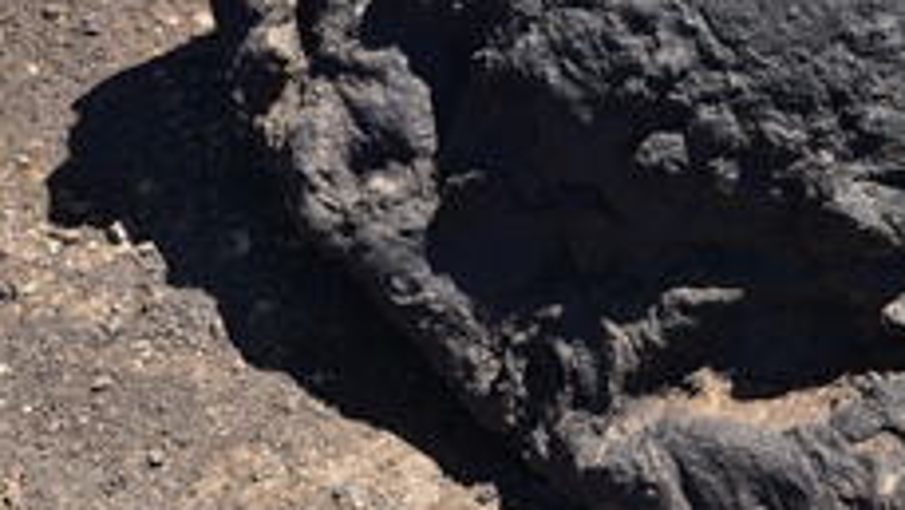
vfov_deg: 8.9
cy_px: 73
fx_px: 3265
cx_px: 759
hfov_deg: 15.6
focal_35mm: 136
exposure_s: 1/100
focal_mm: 66
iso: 100
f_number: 9
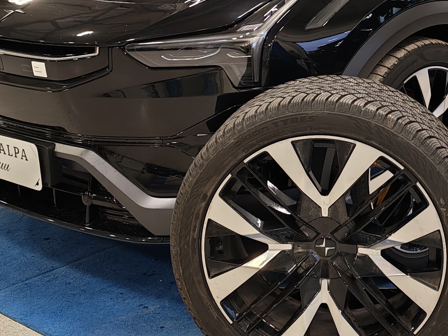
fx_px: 1048
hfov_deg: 23.7
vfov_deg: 18.0
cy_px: 44
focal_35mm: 81
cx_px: 362
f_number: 1.9
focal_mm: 6.12
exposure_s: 1/100
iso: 250
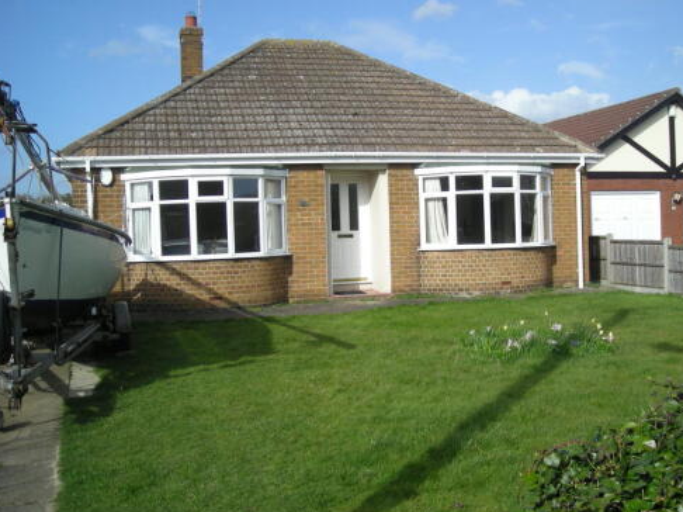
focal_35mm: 42
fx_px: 828
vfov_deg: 34.3
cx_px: 401
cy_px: 251
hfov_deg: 44.6
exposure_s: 1/232
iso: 50
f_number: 5.7
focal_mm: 5.7
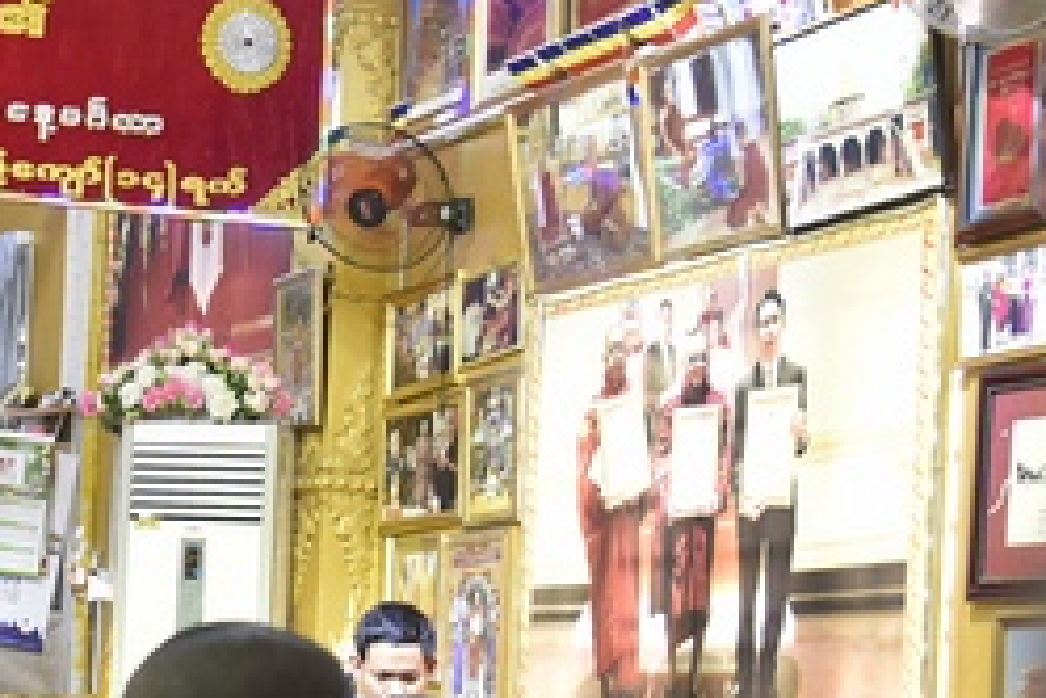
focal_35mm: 99
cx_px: -55
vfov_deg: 13.6
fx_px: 2876
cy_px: 755
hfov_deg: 19.9
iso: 1250
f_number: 4
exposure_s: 1/30
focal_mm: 38
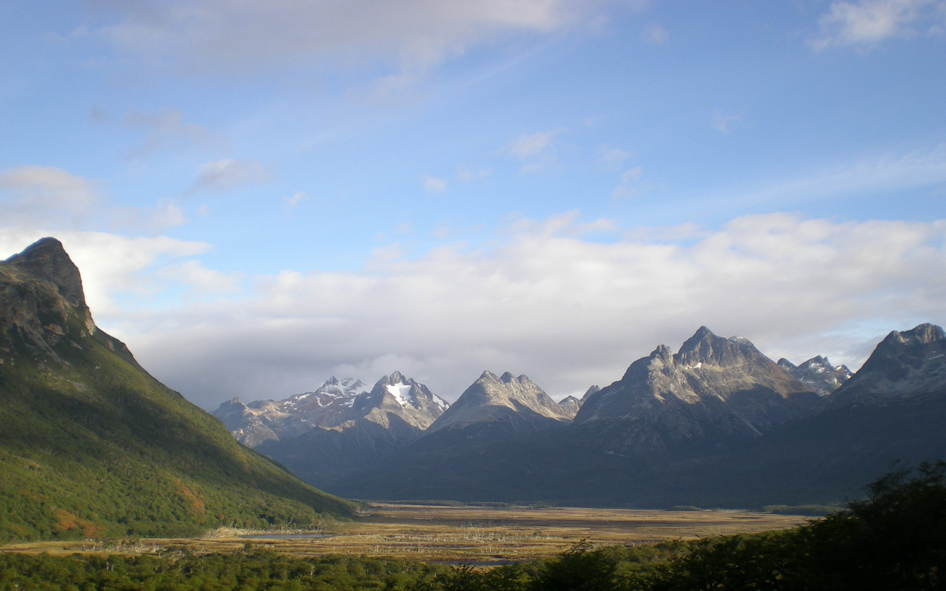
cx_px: 474
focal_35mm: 44
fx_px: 1134
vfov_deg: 29.1
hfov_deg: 45.3
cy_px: 371
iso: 50
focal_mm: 6.3
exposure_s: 1/191
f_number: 4.6
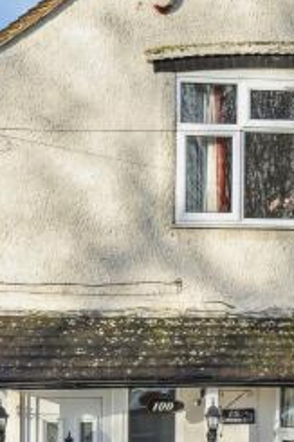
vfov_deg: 18.0
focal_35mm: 113
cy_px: 315
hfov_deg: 12.0
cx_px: 247
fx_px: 1386
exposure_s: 1/500
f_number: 5.6
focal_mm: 27
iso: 320
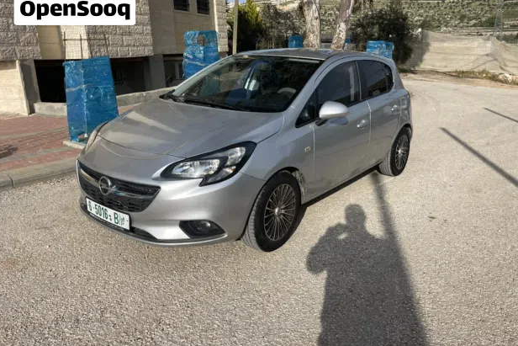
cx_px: 262
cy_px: 146
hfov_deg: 67.4
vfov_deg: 47.8
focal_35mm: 27
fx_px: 389
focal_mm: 5.1
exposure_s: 1/4348
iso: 32
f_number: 1.6
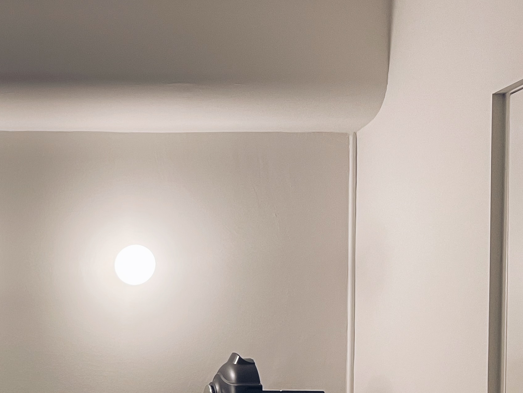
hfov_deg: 28.6
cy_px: 374
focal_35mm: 62
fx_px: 937
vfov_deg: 22.9
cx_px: -35
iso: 80
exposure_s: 1/50
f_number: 1.6
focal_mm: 4.2
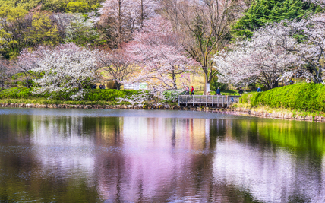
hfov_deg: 20.1
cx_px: 223
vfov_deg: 12.7
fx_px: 912
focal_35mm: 103
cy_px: 100
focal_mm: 73
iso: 100
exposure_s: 1/30
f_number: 16
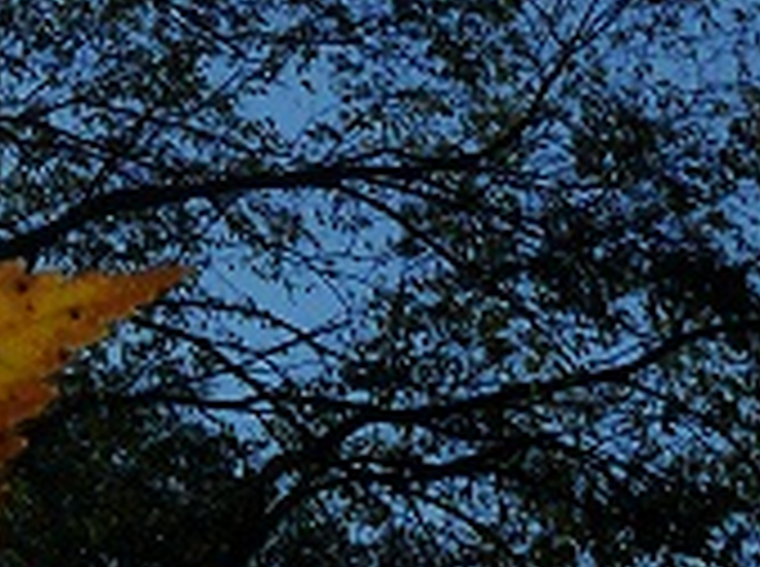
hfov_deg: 8.7
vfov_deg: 6.9
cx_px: -908
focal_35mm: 211
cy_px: -428
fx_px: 4623
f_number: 9
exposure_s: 1/1000
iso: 100
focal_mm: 8.2
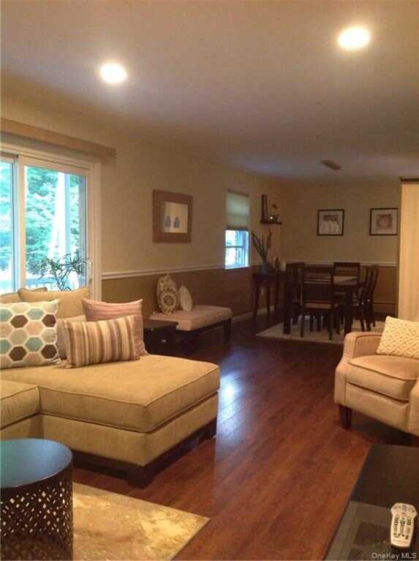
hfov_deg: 40.6
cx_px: 210
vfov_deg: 52.7
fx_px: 567
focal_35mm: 35
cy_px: 280
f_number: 2.4
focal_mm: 4.28
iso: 320
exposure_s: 1/15
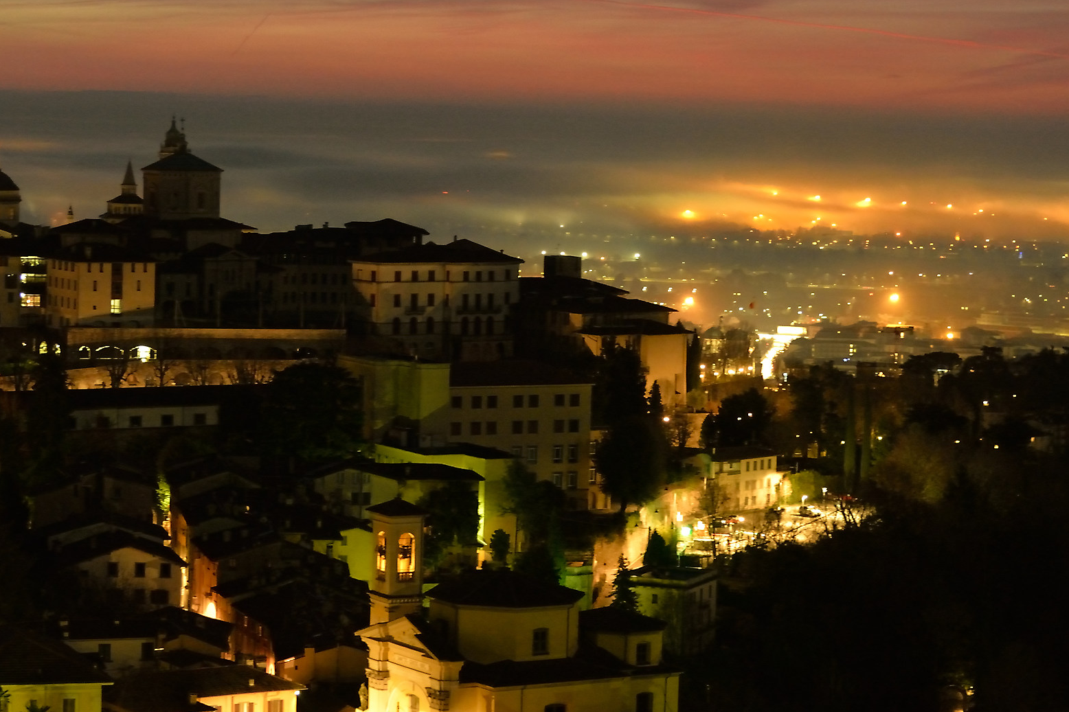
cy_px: 222
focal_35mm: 108
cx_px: 477
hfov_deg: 18.9
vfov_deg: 12.7
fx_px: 3206
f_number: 5
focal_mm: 70
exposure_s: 1/3
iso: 5000
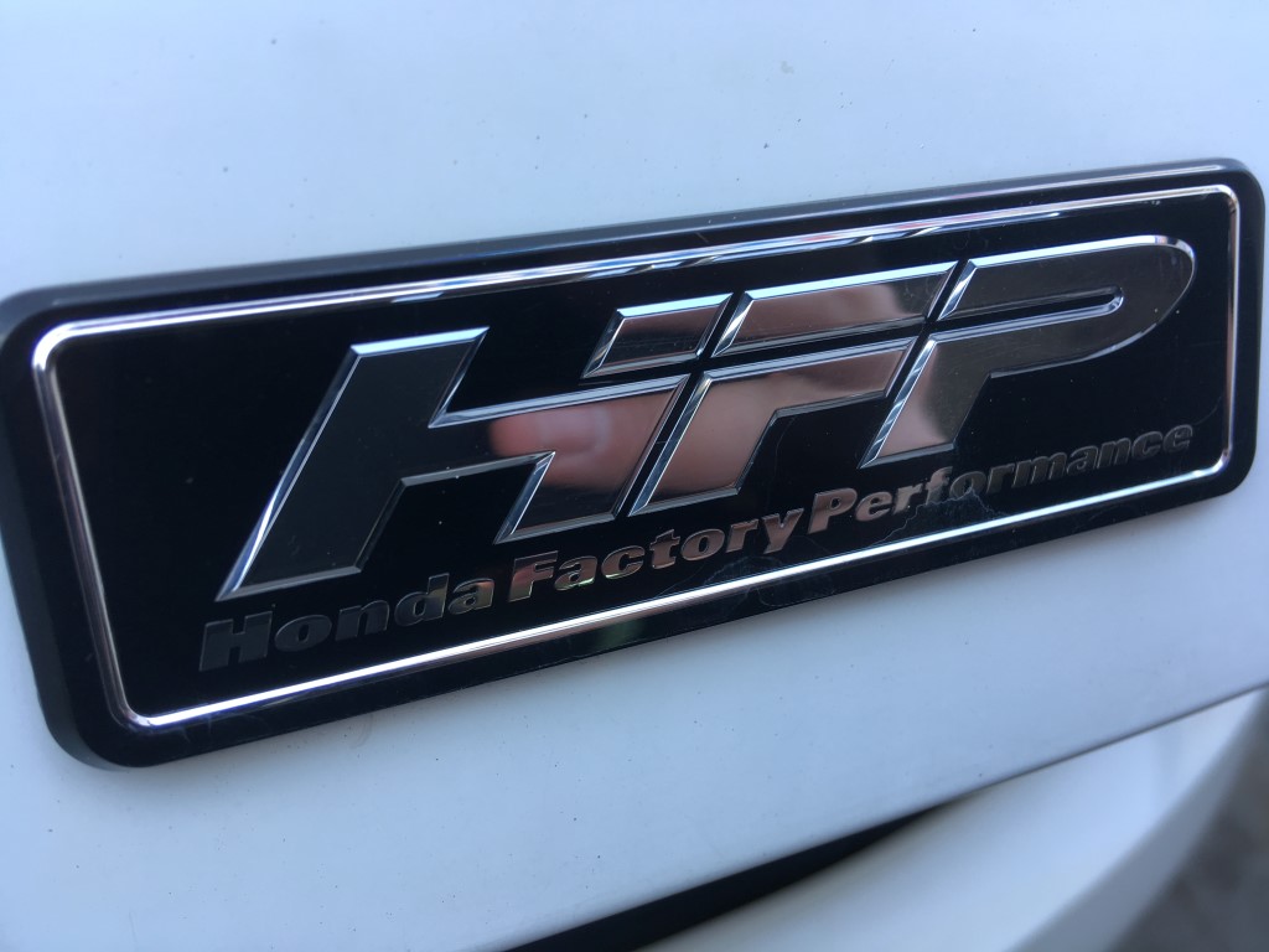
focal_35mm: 29
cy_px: 476
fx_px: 1063
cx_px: 634
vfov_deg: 48.2
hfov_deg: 61.7
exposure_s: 1/120
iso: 25
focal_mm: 4.15
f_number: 2.2
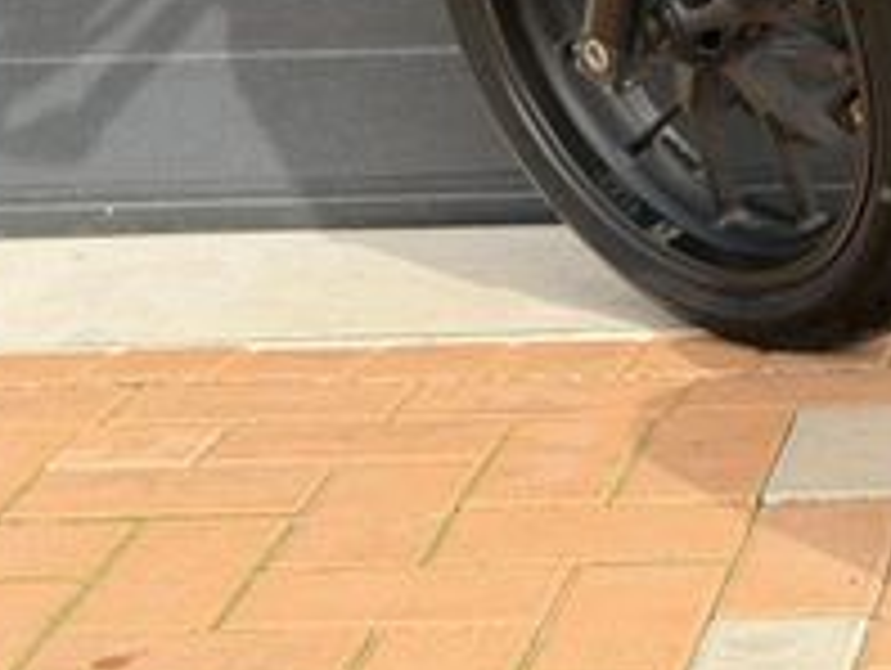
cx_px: 1372
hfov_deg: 12.1
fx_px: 3994
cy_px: -279
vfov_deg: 9.4
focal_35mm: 155
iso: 80
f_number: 1.78
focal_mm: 6.76
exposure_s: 1/1085
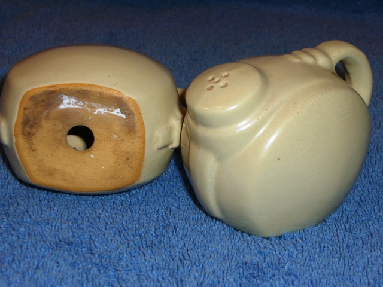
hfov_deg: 25.0
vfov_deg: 18.9
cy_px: 144
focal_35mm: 78
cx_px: 192
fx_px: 863
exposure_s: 1/30
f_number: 8.6
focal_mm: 16.3
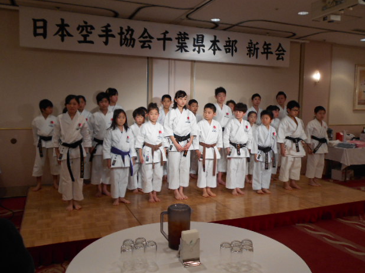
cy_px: 134
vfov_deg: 48.2
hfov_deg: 61.7
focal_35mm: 29
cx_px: 184
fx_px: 306
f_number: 3.4
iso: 125
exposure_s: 1/30
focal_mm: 5.1
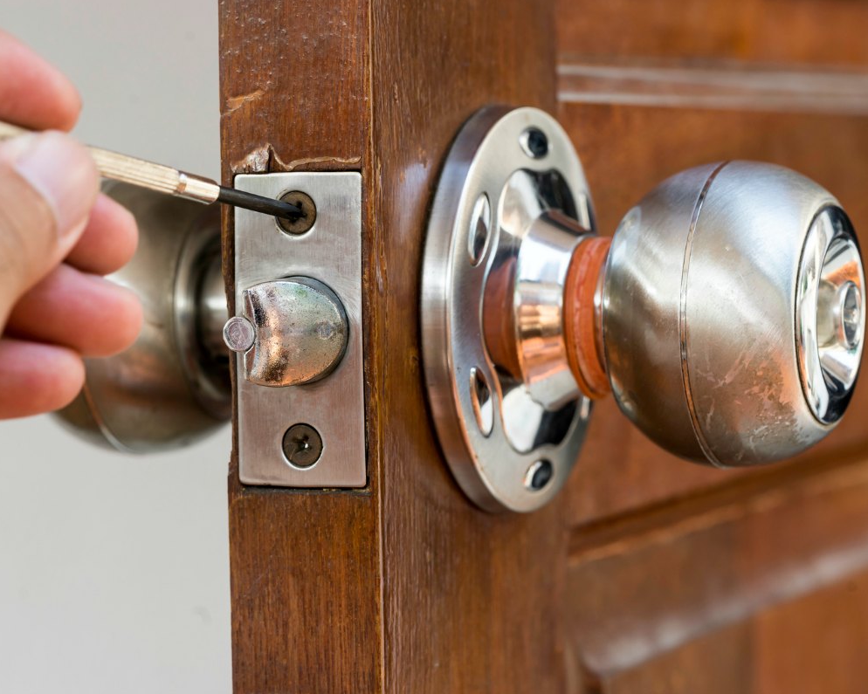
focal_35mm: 102
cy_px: 346
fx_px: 2620
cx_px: 449
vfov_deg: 15.1
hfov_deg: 18.8
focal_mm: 90
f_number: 8
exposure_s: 1/20
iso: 125
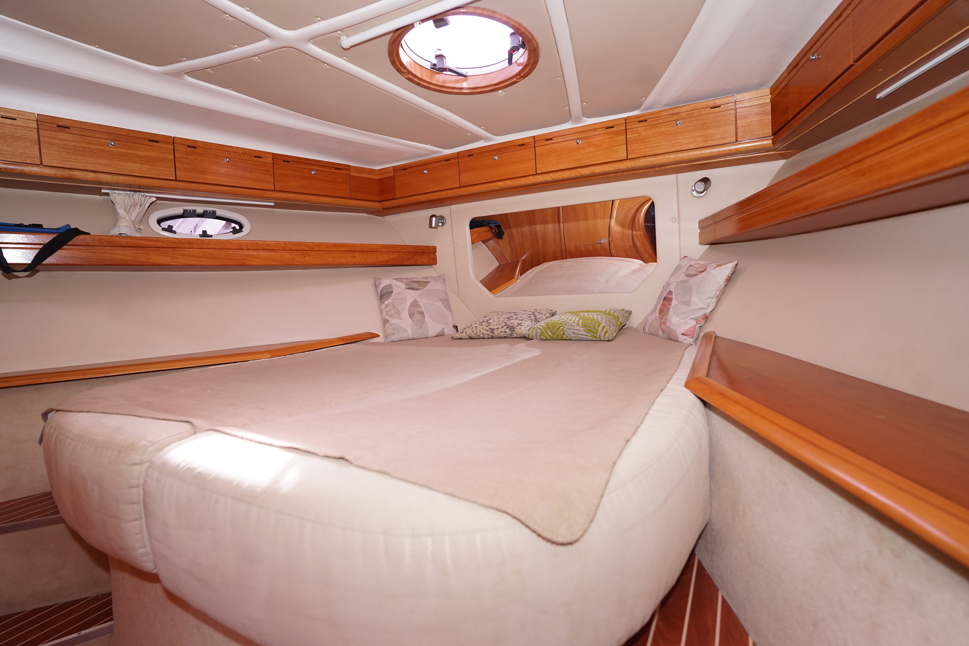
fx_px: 458
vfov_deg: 70.4
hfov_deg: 93.3
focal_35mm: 17
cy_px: 323
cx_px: 484
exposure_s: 1/160
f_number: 4
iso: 400
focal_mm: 17
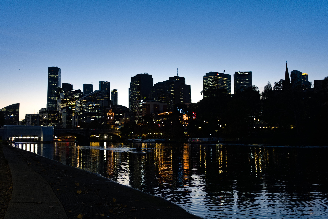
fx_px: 365
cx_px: 164
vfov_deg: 33.4
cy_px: 110
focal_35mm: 40
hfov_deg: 48.4
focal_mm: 14.5
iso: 125
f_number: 2.8
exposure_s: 1/10
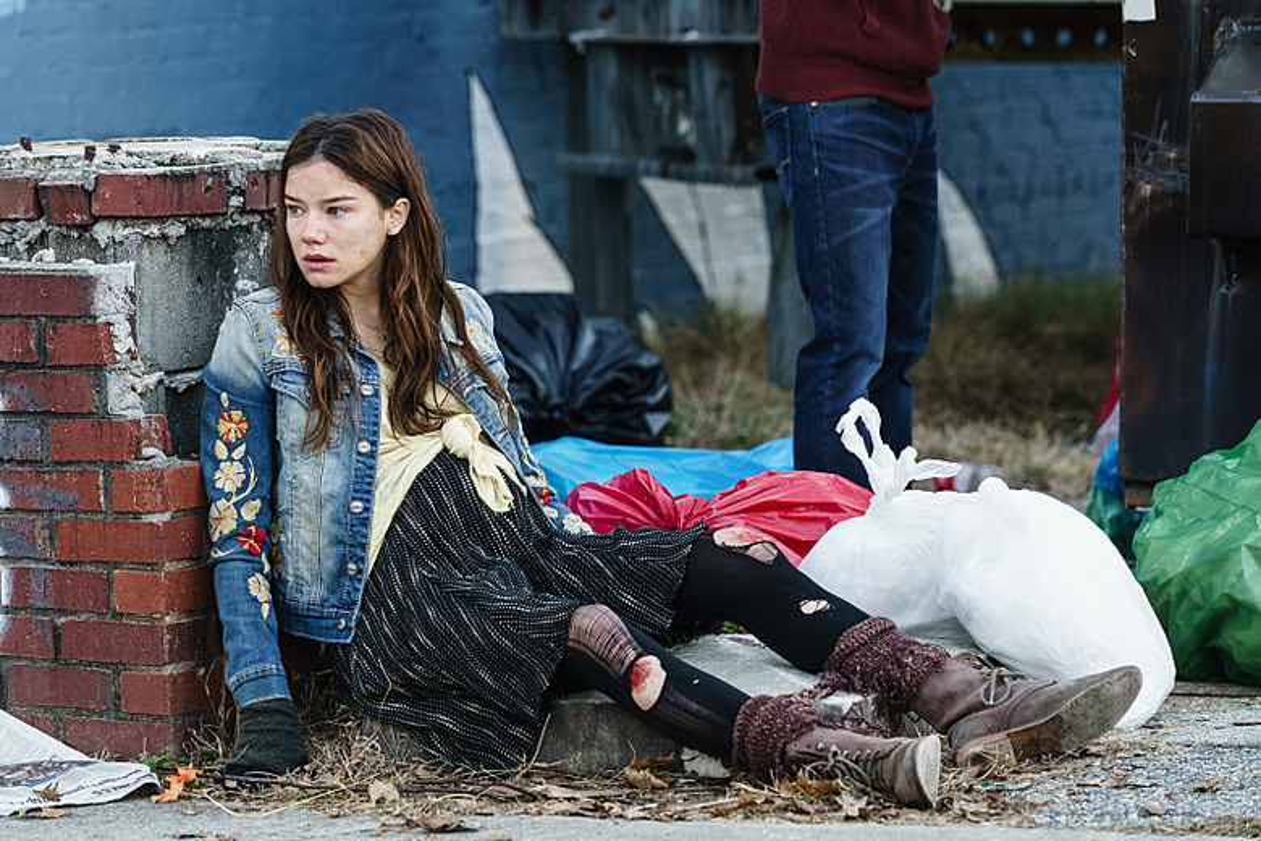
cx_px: 630
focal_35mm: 162
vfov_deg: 8.5
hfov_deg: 12.7
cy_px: 420
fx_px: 5674
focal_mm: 162
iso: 400
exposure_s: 1/200
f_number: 5
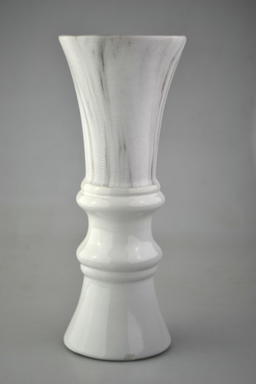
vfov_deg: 24.6
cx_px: 128
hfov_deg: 16.5
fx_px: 881
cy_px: 192
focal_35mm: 82
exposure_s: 1/125
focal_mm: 55
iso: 100
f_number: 5.6
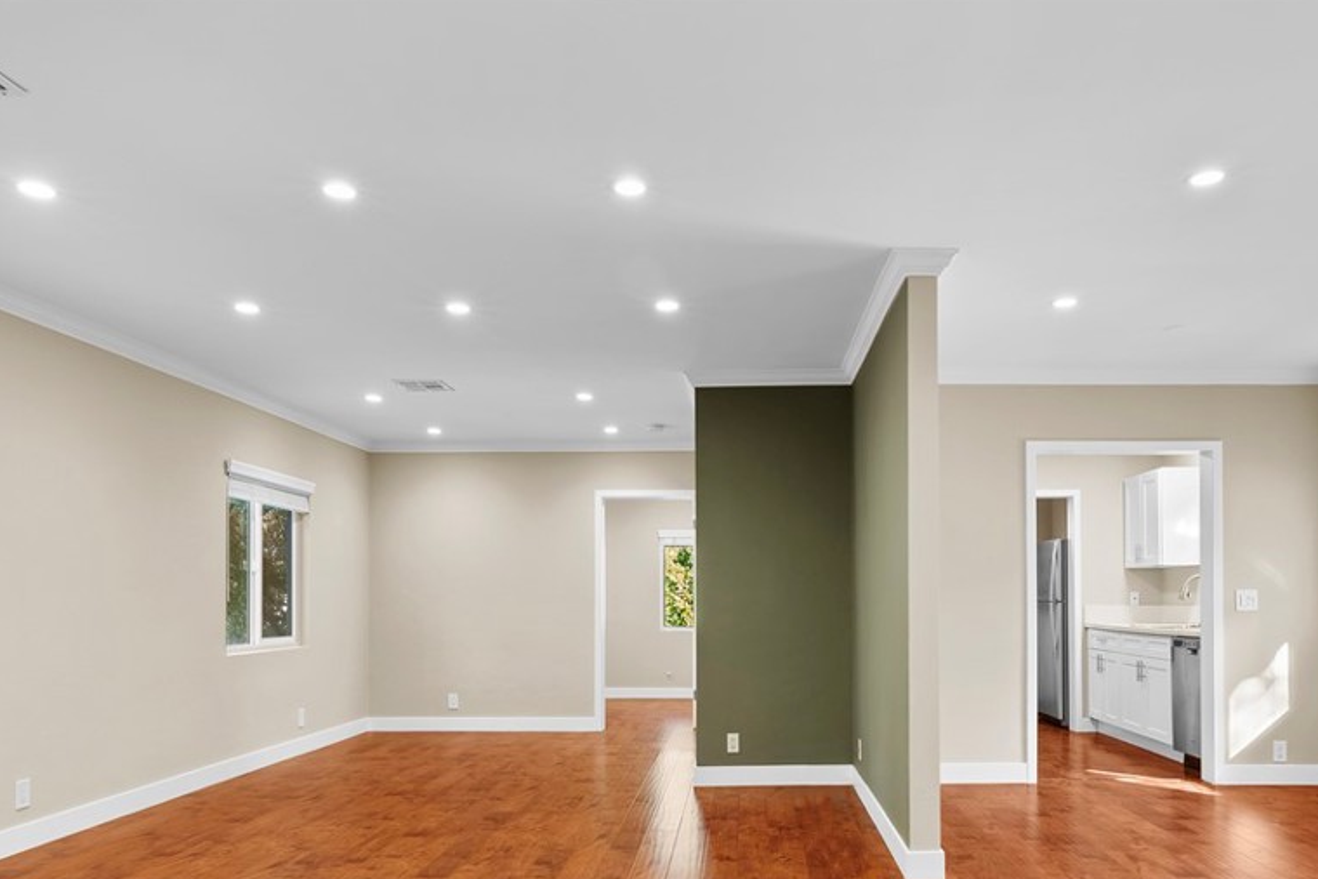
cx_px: 733
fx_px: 988
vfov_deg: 47.2
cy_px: 583
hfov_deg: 67.2
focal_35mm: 27
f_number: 9.5
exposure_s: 1/6
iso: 320
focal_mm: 20
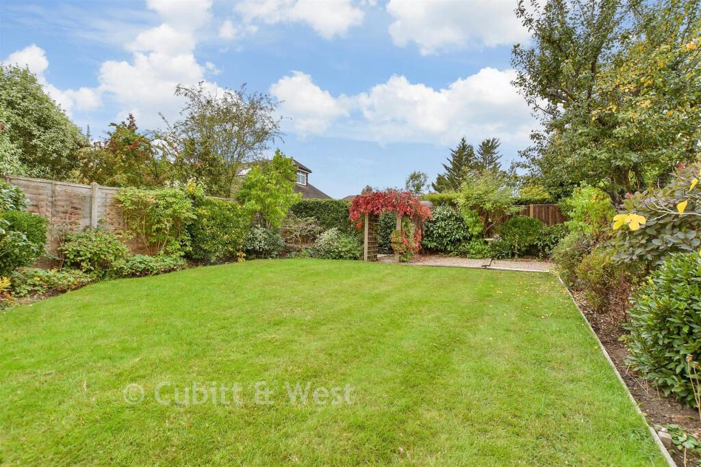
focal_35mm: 15
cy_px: 234
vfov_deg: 77.3
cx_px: 350
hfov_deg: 100.4
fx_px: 292
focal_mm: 10
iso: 160
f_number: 8
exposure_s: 1/40
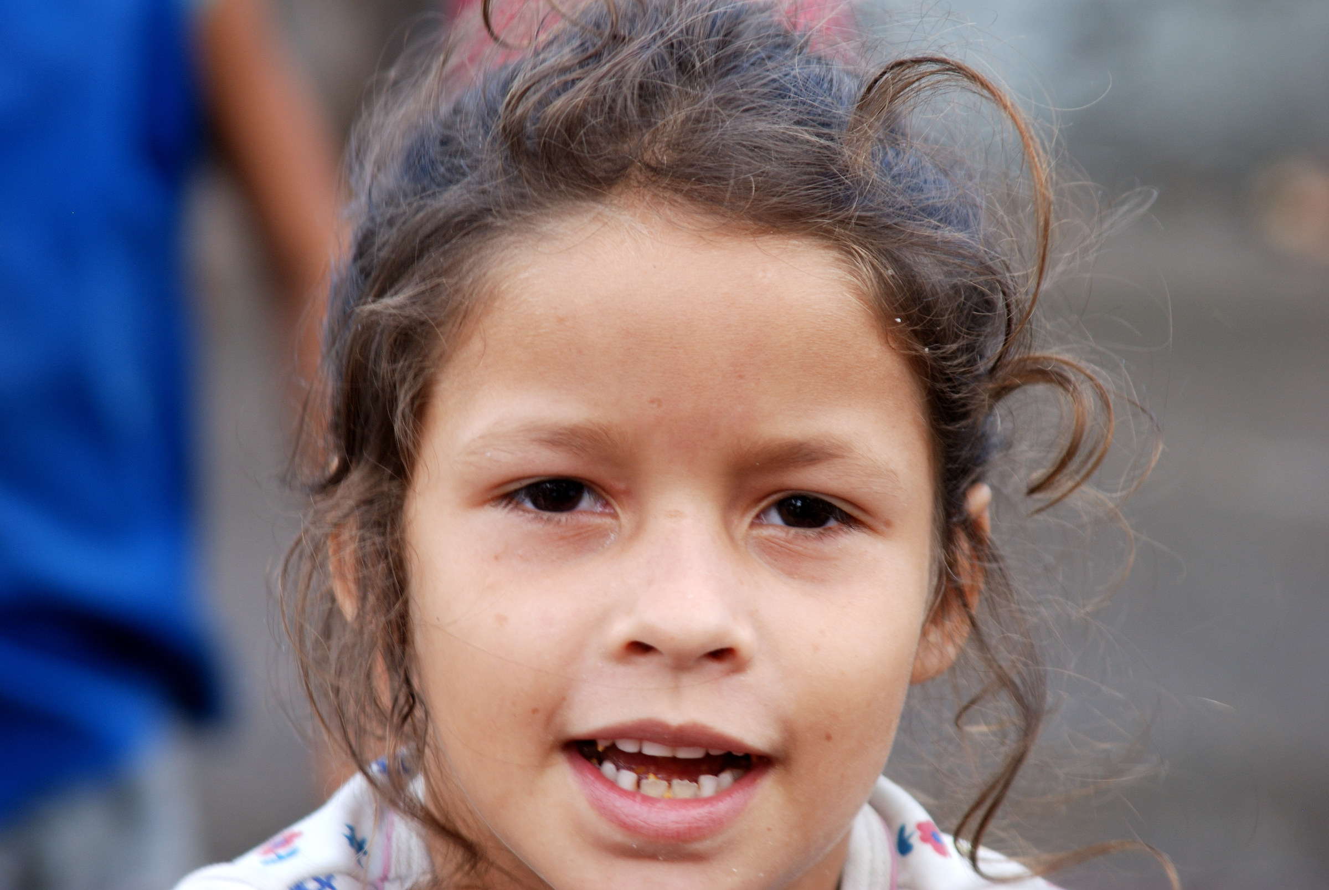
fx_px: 11087
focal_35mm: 300
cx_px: 664
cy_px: 445
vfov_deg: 4.6
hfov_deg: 6.9
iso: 200
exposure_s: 1/125
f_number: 6.3
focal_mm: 200
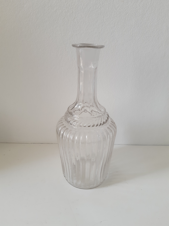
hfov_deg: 53.1
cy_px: 113
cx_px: 84
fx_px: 169
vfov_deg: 67.3
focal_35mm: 26
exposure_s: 1/100
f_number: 1.7
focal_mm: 3.93
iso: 50
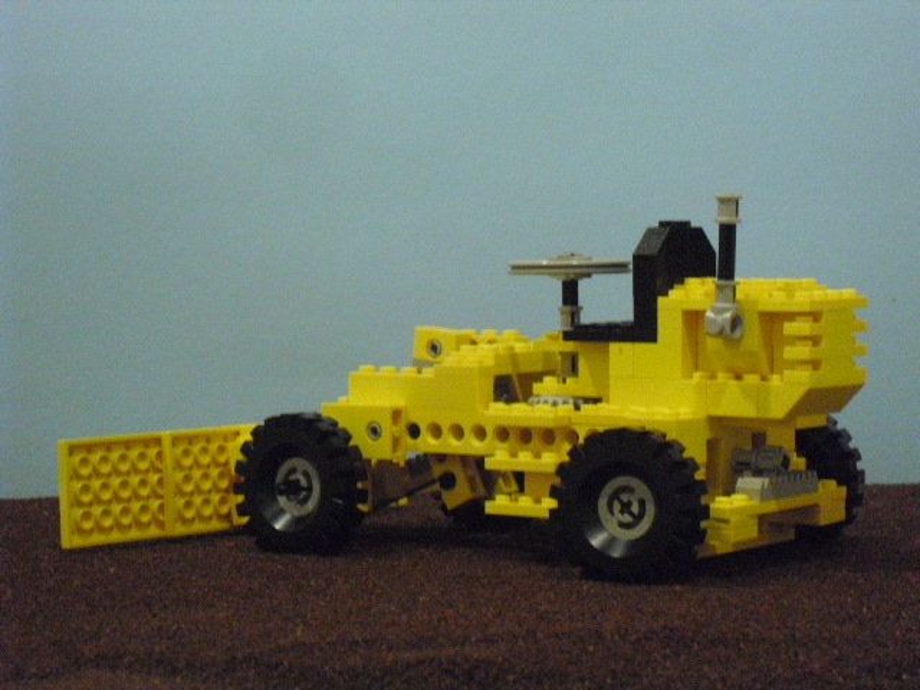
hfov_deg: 18.4
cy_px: 345
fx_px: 2844
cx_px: 460
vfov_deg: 13.8
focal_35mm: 107
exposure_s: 1/13
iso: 800
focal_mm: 18.9
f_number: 5.6
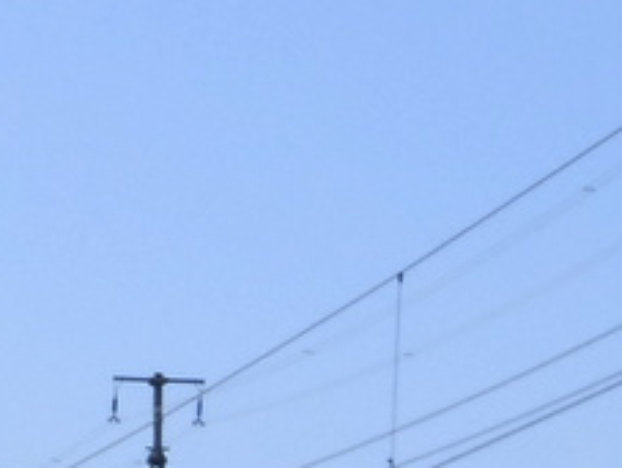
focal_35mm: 233
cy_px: 1003
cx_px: 545
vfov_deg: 6.2
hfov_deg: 8.5
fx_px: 4193
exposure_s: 1/640
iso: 160
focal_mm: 9
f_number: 4.4
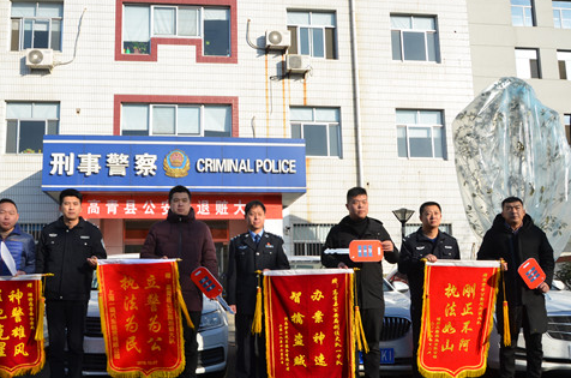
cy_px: 221
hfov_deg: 55.4
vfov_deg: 38.6
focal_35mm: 34
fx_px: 538
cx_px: 221
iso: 110
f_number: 8
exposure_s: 1/250
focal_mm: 18
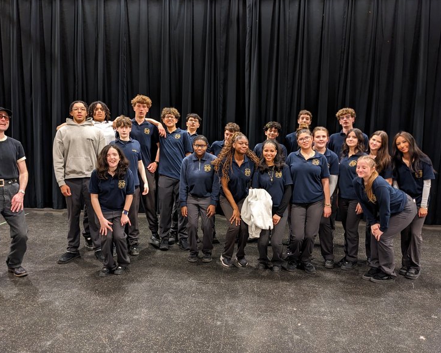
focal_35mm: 29
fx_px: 379
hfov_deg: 60.4
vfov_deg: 50.0
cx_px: 210
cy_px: 177
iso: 296
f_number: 1.73
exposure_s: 1/23.8
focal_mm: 4.38
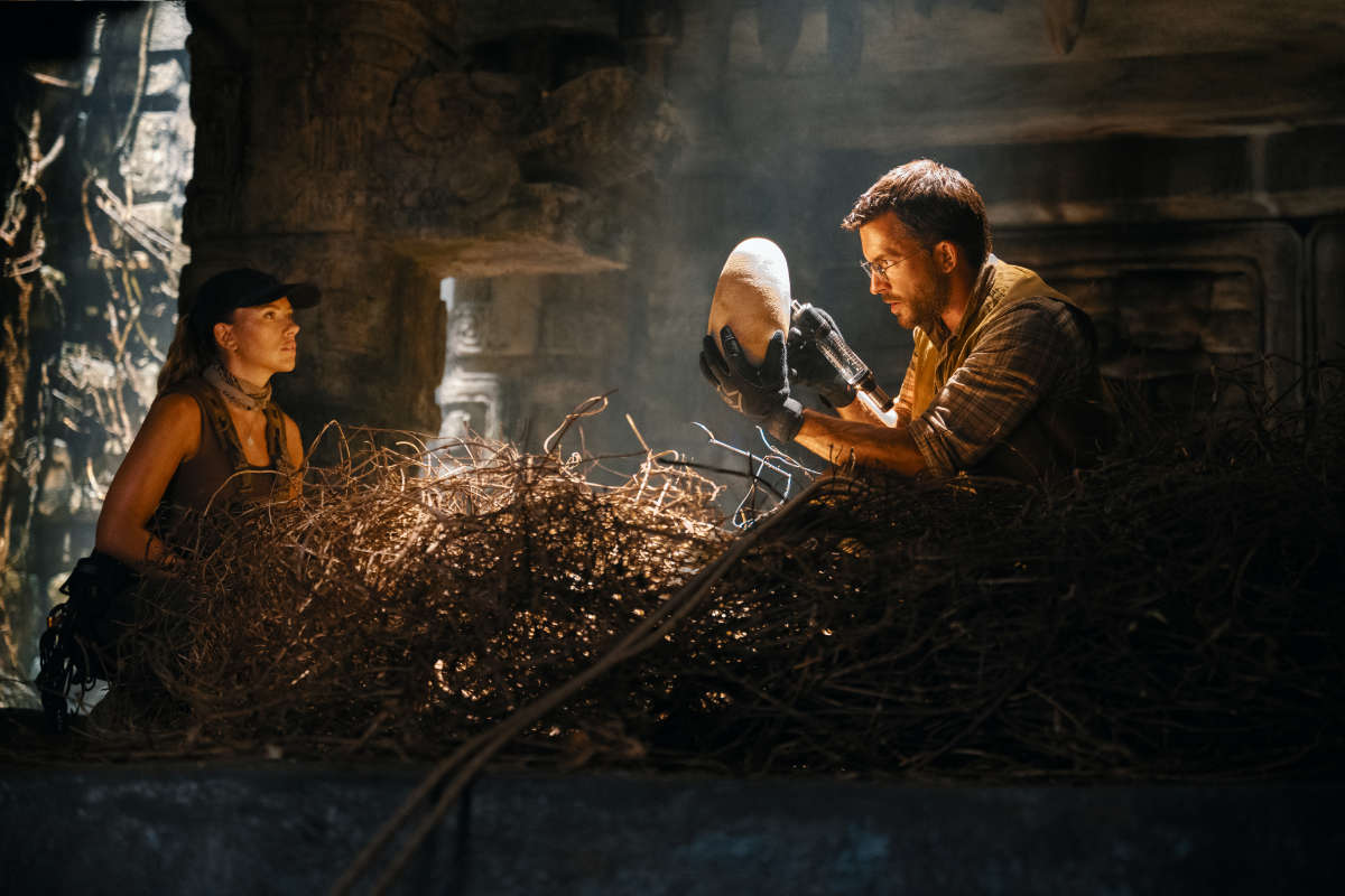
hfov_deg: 28.8
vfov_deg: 19.5
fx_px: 2615
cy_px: 448
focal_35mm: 70
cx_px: 672
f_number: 2.8
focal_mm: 70
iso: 1600
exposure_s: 1/160
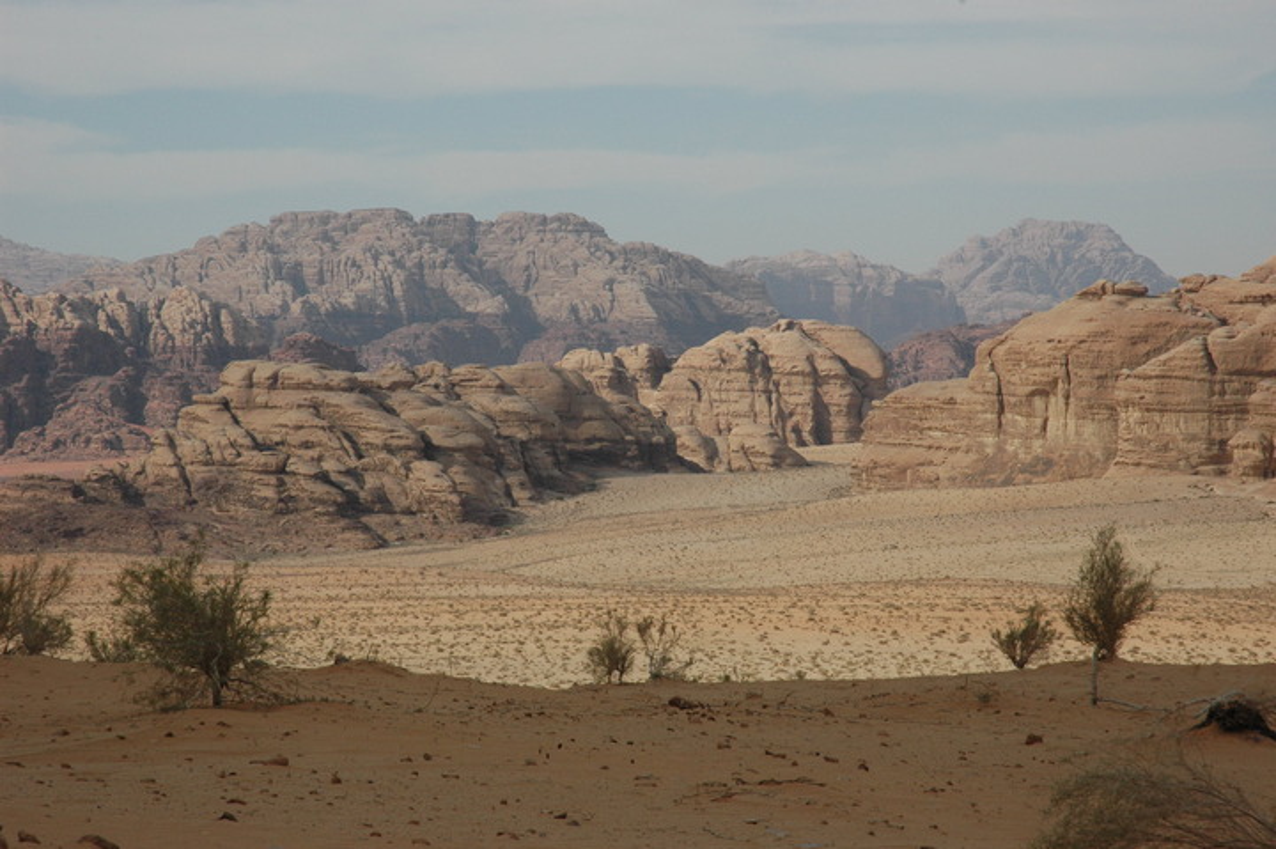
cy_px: 424
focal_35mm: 105
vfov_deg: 13.0
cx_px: 638
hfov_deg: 19.5
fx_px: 3719
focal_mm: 70
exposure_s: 1/800
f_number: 14
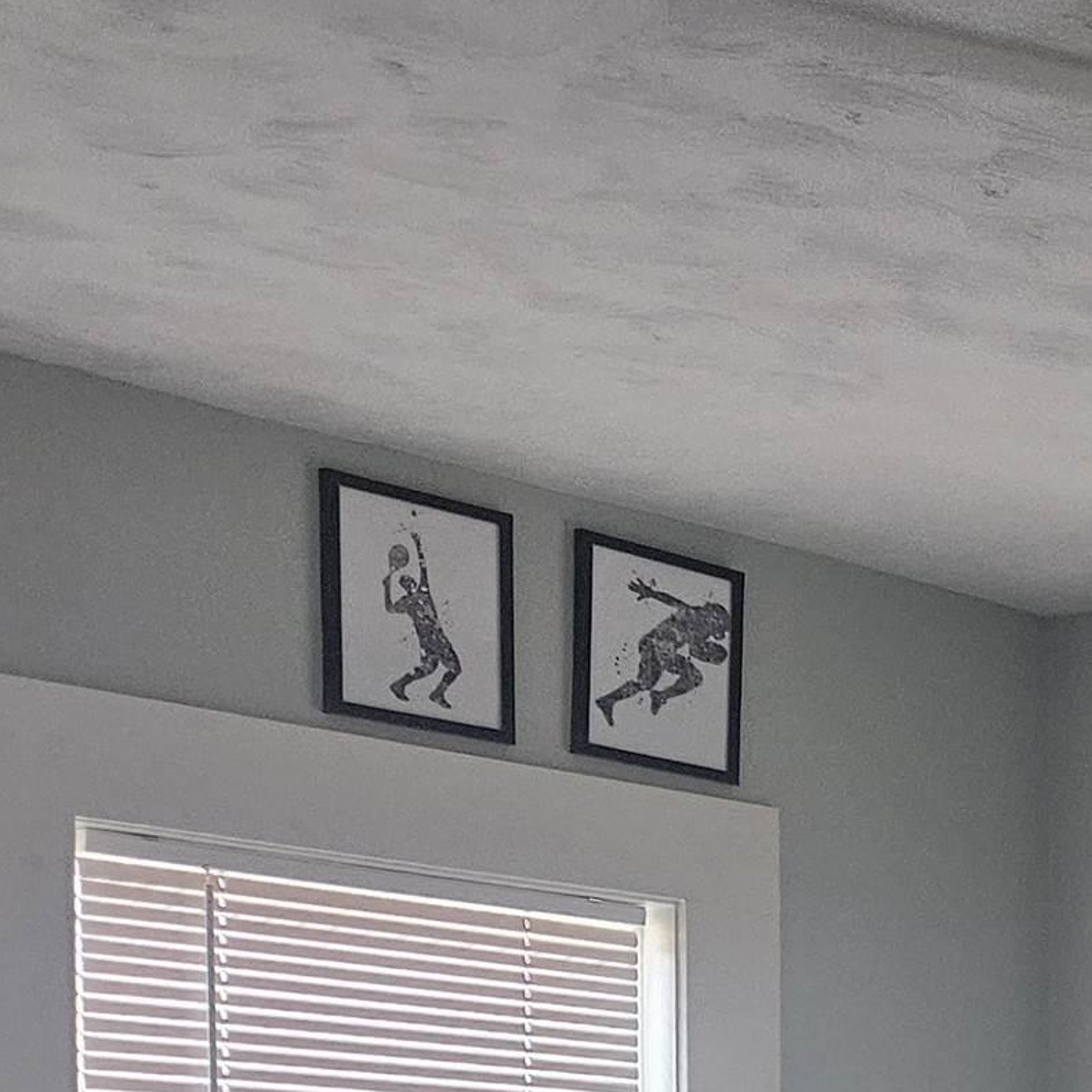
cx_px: 1898
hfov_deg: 18.0
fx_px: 2820
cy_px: 1494
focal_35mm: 79
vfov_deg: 19.8
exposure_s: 1/120
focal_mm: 5.4
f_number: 1.8
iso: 500
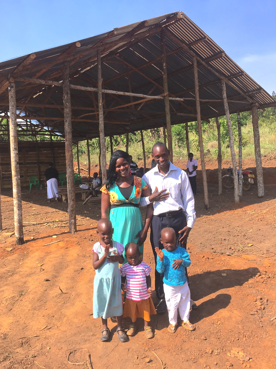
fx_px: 308
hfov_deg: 48.2
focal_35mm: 29
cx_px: 138
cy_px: 184
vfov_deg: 61.7
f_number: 2.2
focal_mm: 4.15
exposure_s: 1/1130
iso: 32
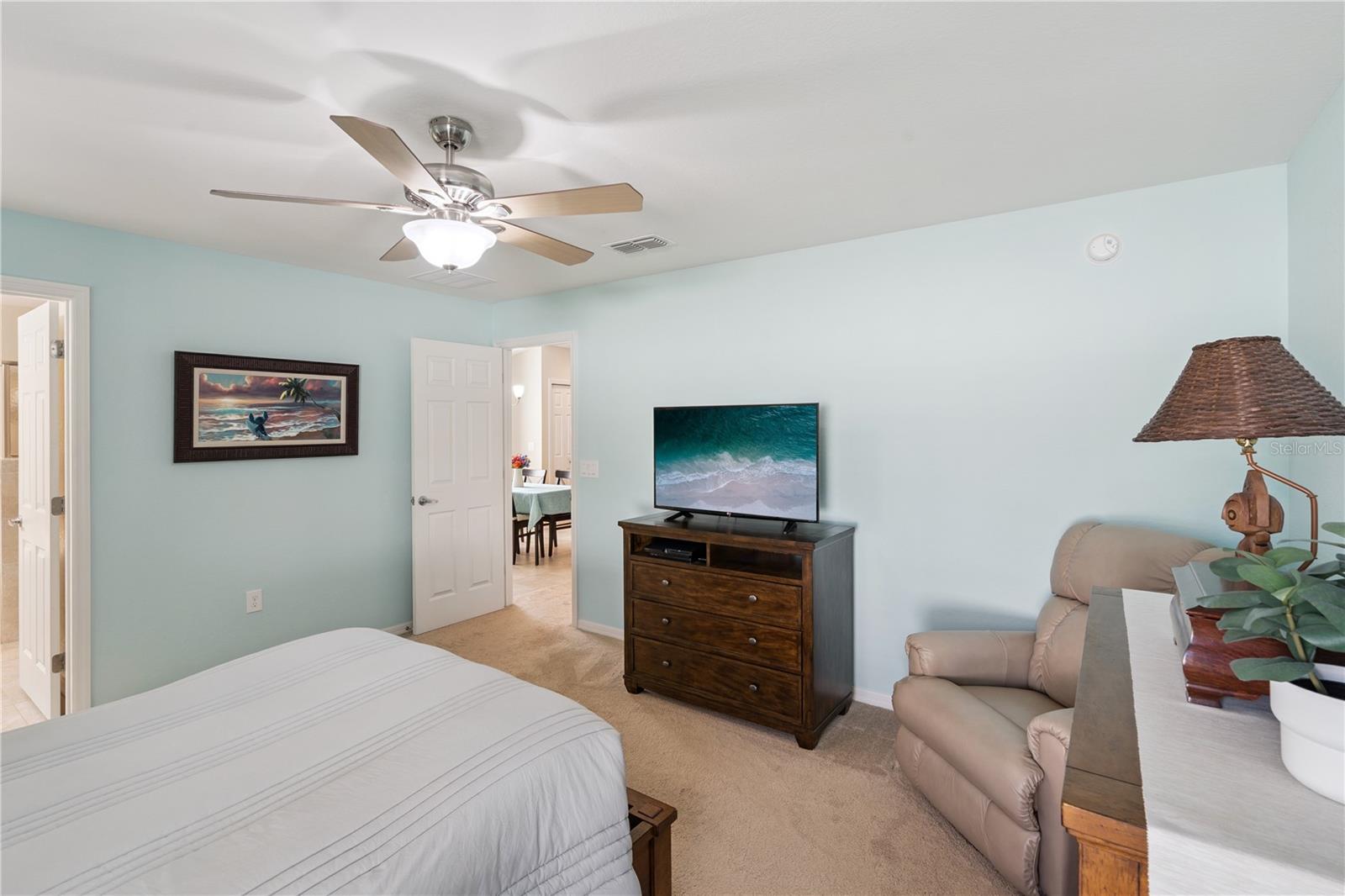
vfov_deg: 73.7
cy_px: 448
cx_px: 672
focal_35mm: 16
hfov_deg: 96.7
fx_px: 598
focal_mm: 16
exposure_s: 1/13
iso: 100
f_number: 9
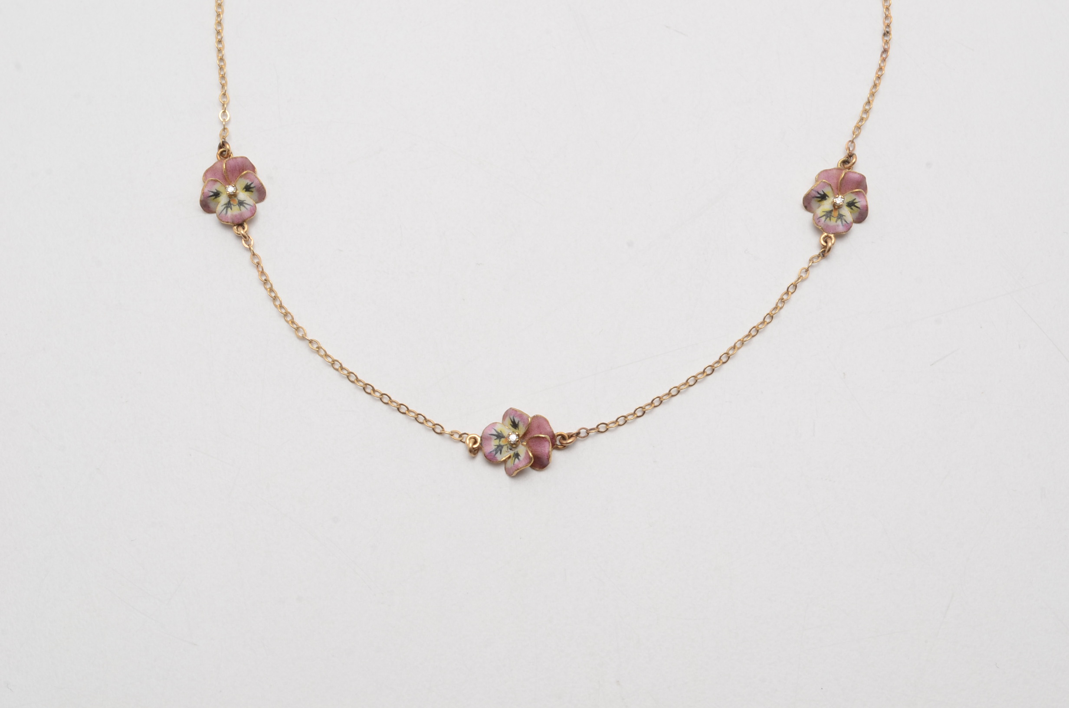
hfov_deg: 24.7
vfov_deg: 16.5
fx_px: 2445
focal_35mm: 82
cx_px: 534
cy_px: 354
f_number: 18
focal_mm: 55
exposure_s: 1/125
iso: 200
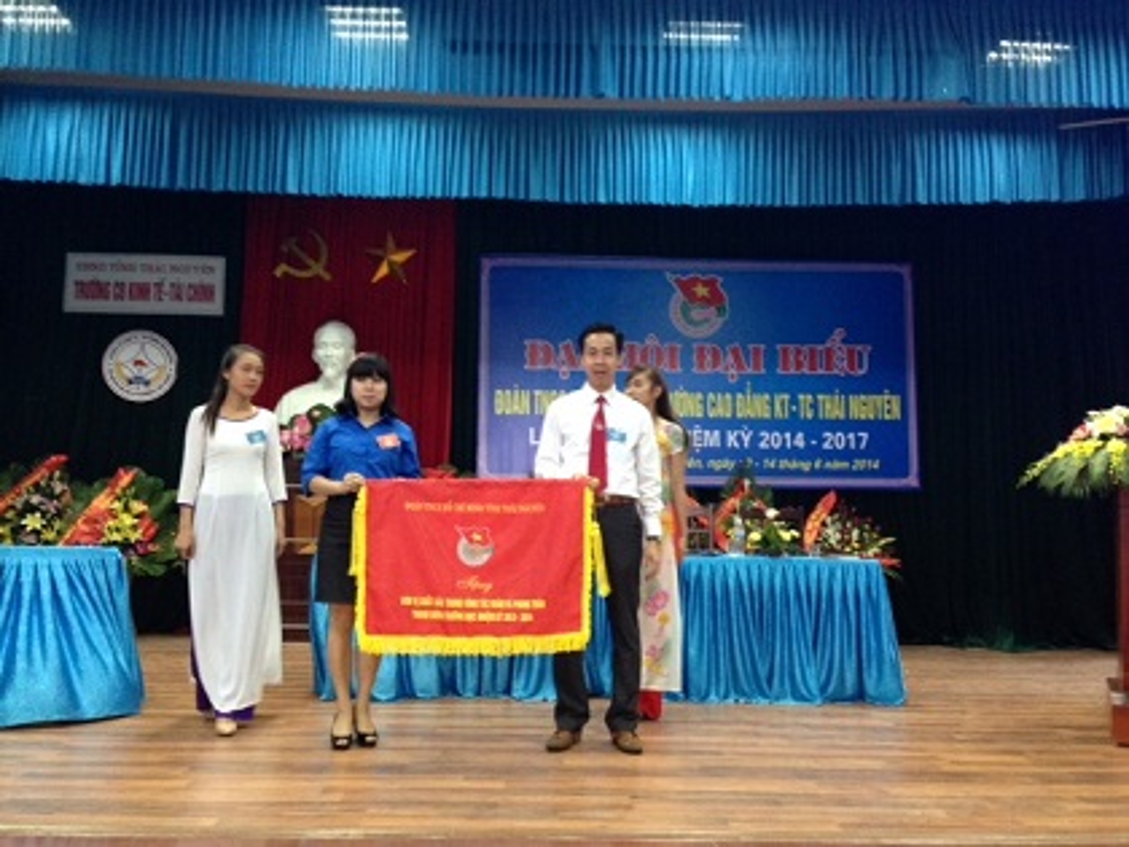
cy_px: 424
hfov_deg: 55.4
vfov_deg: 42.9
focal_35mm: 33
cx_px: 564
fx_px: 1076
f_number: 2.4
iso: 400
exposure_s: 1/17
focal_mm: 4.12
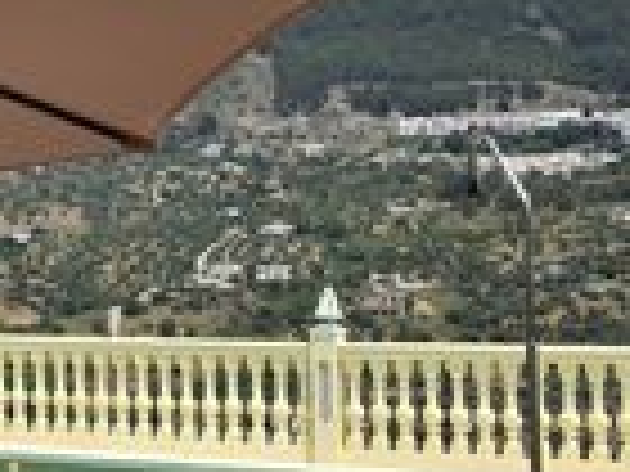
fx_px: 2111
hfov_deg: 14.0
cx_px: -682
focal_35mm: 116
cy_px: 207
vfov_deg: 12.8
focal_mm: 6.3
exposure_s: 1/1123
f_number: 1.7
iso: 12
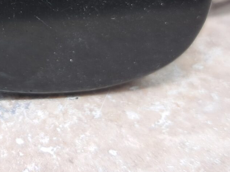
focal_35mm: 82
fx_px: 545
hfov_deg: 23.1
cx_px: 14
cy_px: -32
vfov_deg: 17.2
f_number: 1.8
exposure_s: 1/50
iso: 50
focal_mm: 4
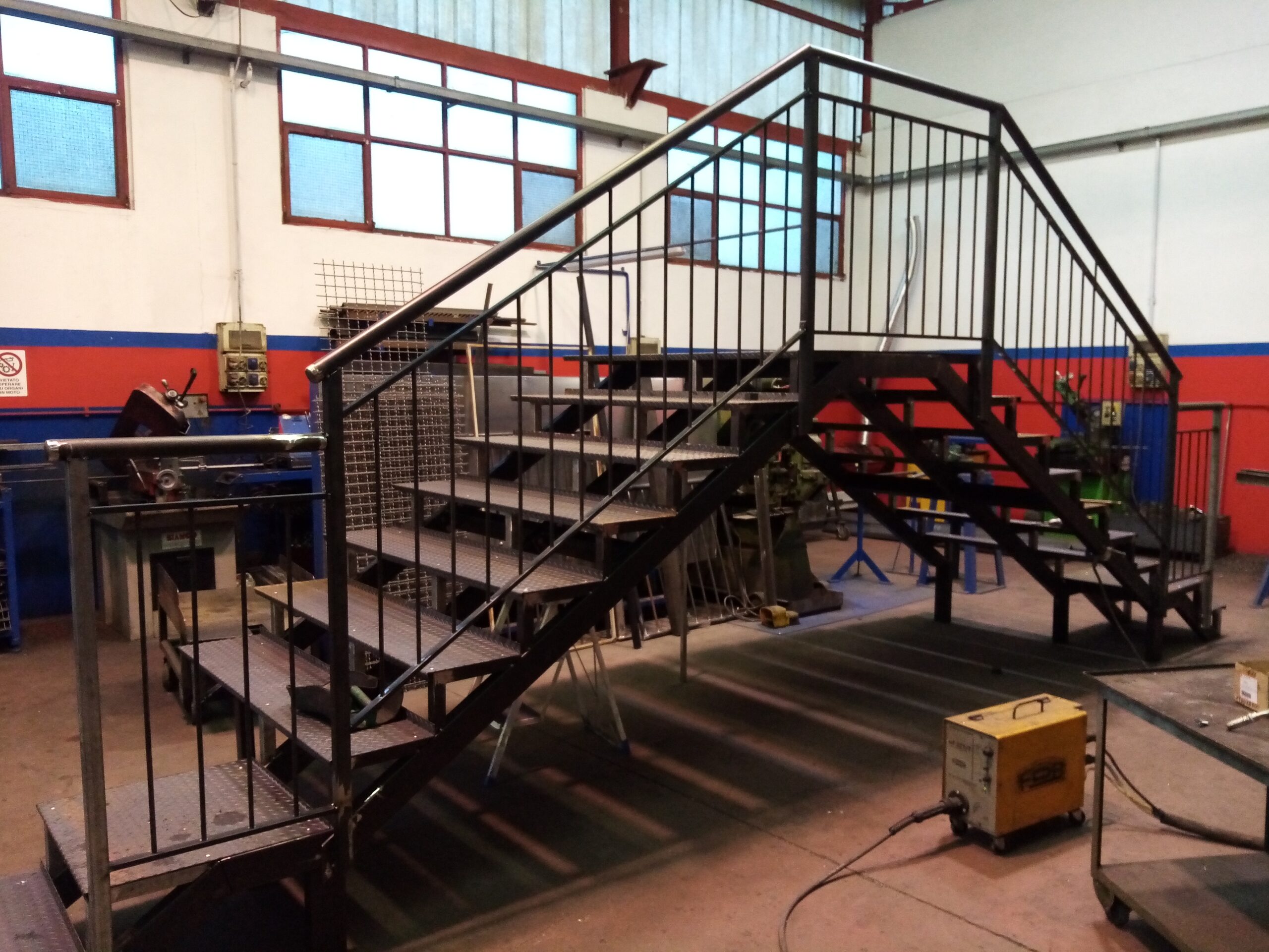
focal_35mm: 26
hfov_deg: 67.3
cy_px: 476
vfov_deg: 53.1
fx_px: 953
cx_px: 634
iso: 410
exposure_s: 1/25
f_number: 1.8
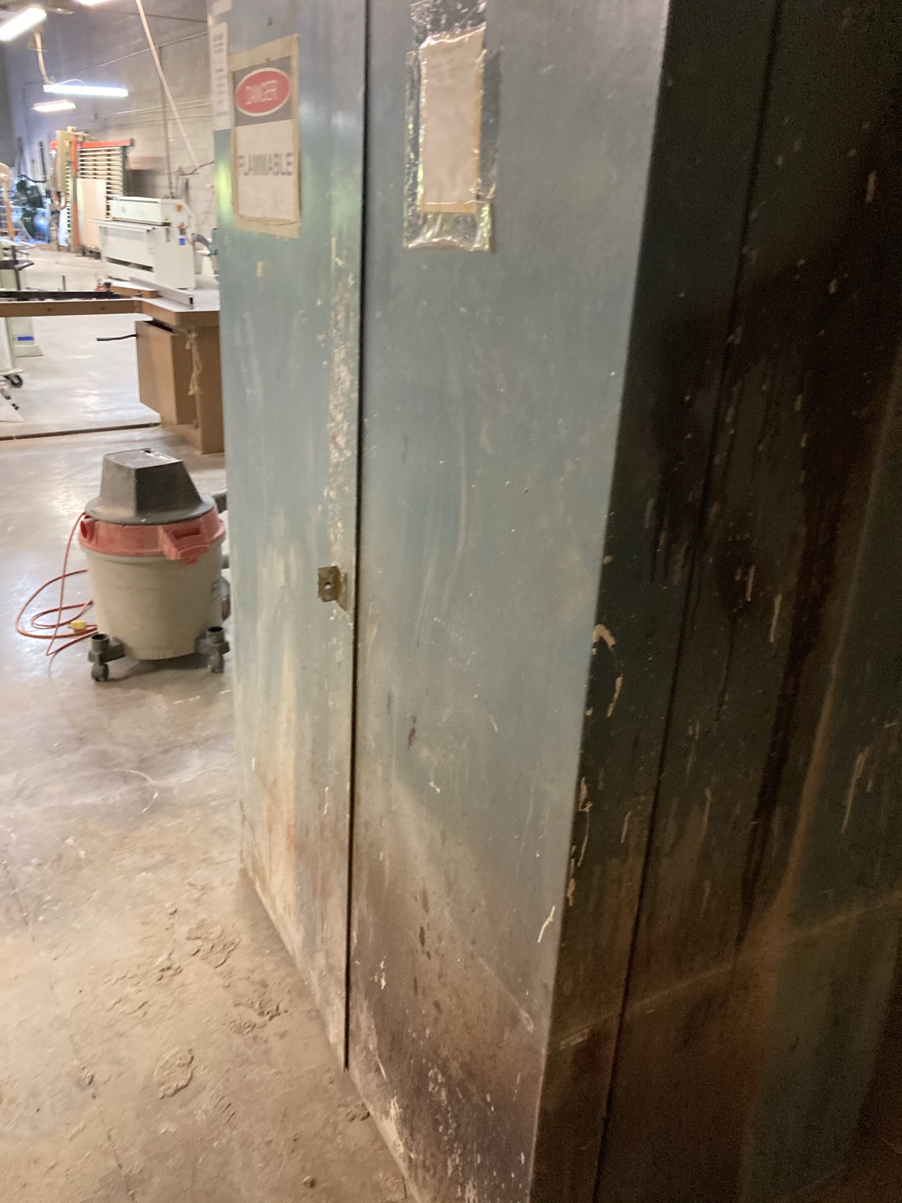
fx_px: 973
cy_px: 602
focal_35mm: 28
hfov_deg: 49.7
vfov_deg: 63.4
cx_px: 451
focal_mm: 3.99
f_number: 1.8
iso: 400
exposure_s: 1/30
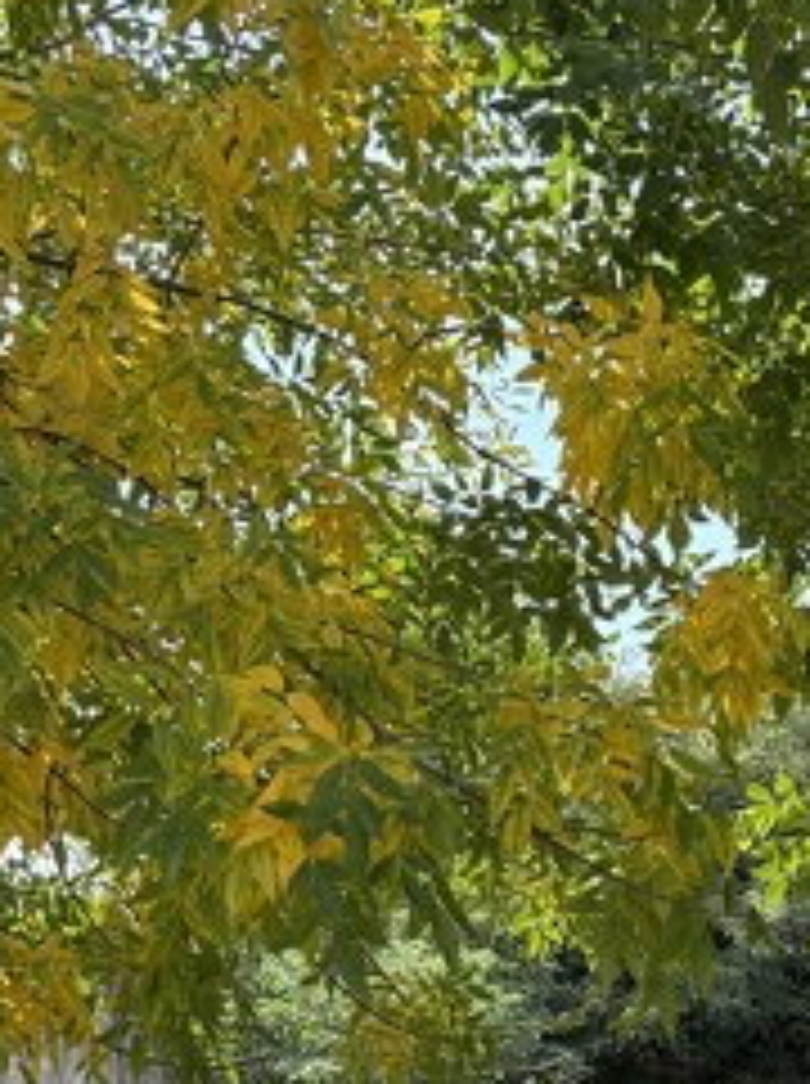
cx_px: 1062
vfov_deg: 25.8
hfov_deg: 18.9
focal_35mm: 72
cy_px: 1066
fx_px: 2252
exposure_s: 1/873
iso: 50
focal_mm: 5.96
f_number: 1.6
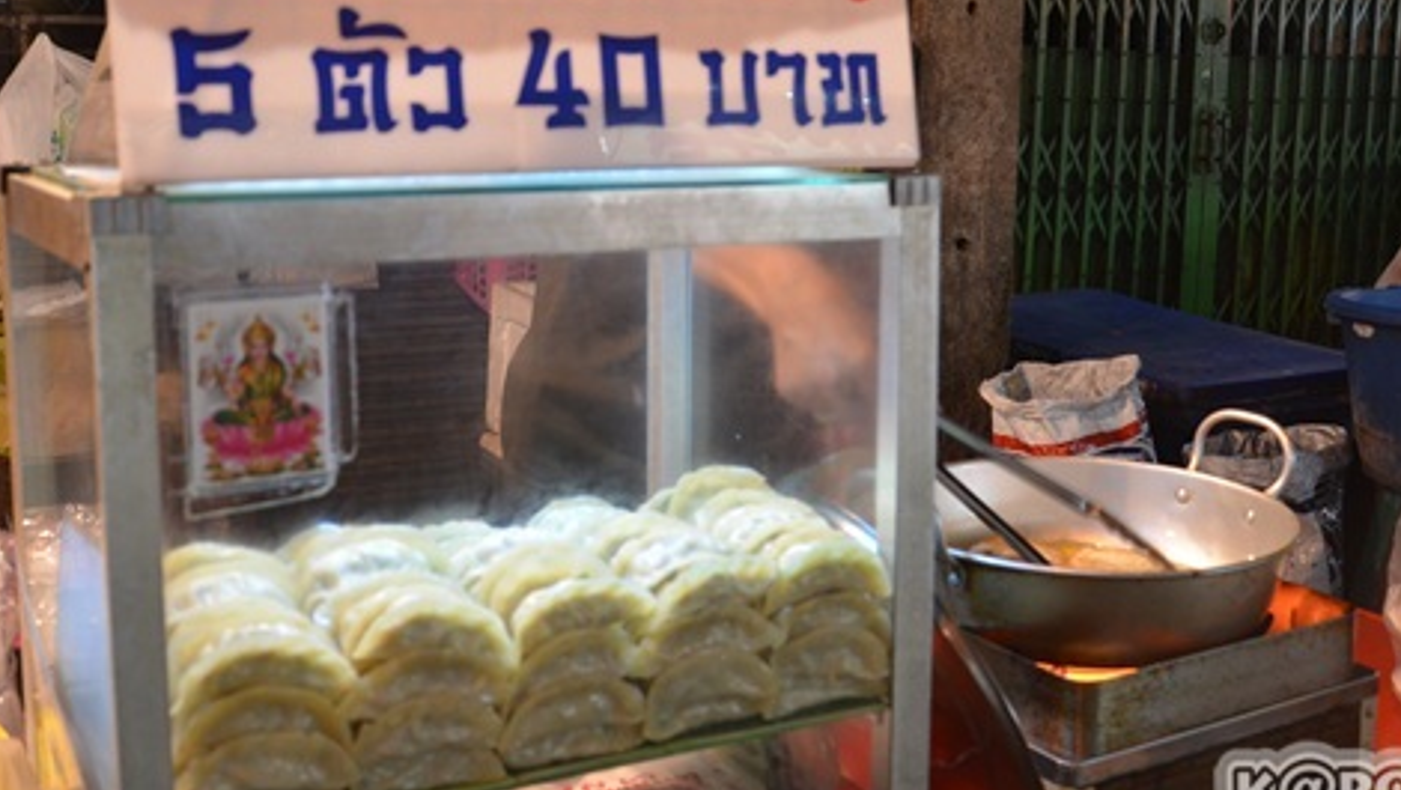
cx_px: 686
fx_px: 1635
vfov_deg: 27.1
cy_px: 294
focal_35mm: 44
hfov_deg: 46.4
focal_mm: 22
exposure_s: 1/25
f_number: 4.5
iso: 640
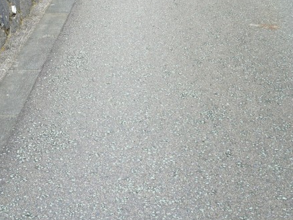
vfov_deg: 19.9
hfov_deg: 27.4
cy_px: -19
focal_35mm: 71
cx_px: 130
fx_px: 600
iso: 100
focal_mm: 27
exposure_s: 1/80
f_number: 8
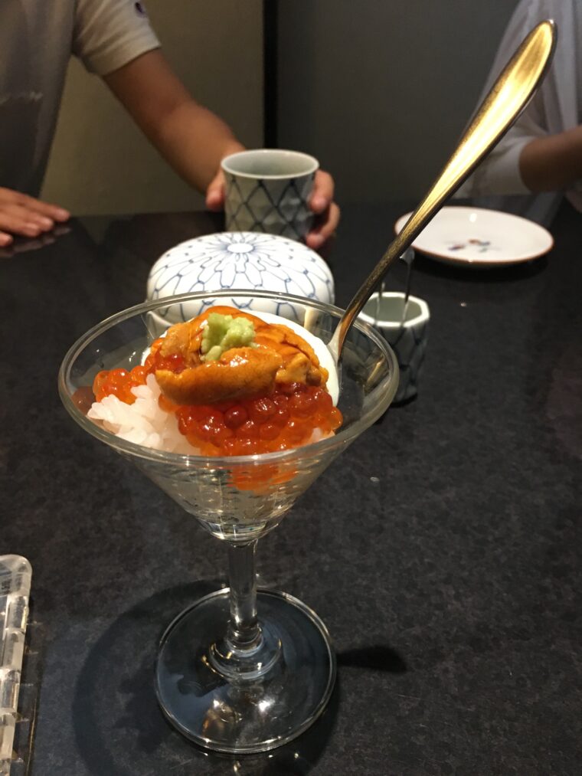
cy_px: 388
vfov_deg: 61.7
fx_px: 650
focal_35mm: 29
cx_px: 291
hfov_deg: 48.2
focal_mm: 4.15
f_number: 2.2
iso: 200
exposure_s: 1/30
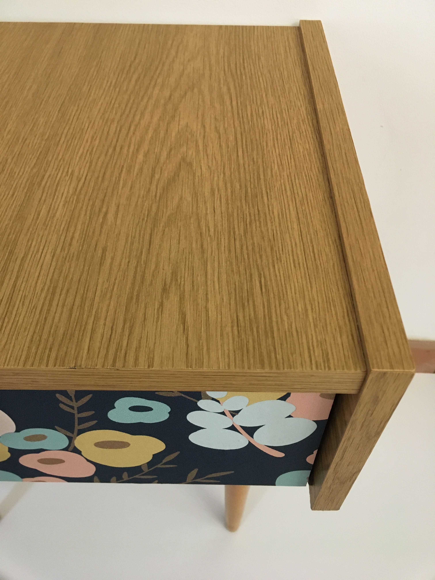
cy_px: 290
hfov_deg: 48.2
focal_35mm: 29
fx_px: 486
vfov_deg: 61.7
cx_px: 218
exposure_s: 1/25
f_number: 2.2
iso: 200
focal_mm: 4.15
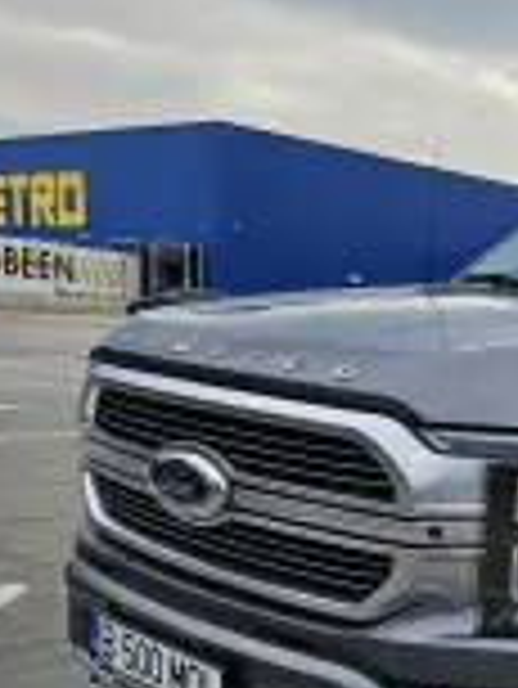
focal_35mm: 54
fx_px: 1076
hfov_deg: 24.6
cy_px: 526
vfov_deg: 34.7
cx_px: 613
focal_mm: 5.4
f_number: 1.8
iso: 32
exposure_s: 1/1445
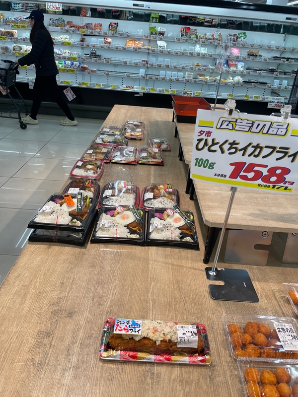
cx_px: 149
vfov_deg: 67.3
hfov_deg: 53.1
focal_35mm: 26
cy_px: 198
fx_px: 298
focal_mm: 4.2
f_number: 1.6
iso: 32
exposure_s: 1/179
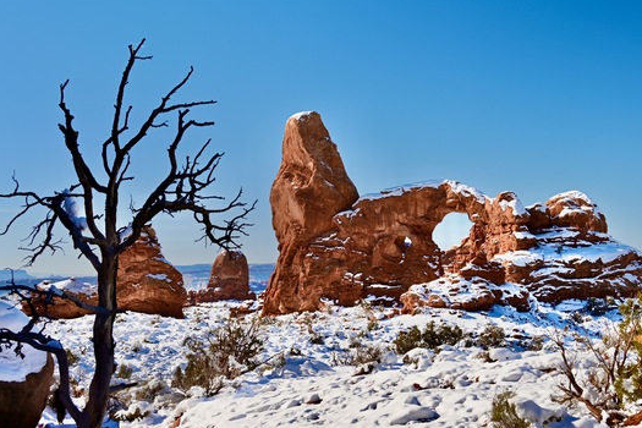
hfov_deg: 41.1
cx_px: 344
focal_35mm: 48
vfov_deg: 28.1
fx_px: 856
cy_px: 216
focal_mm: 42
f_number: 7.1
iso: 100
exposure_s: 1/200
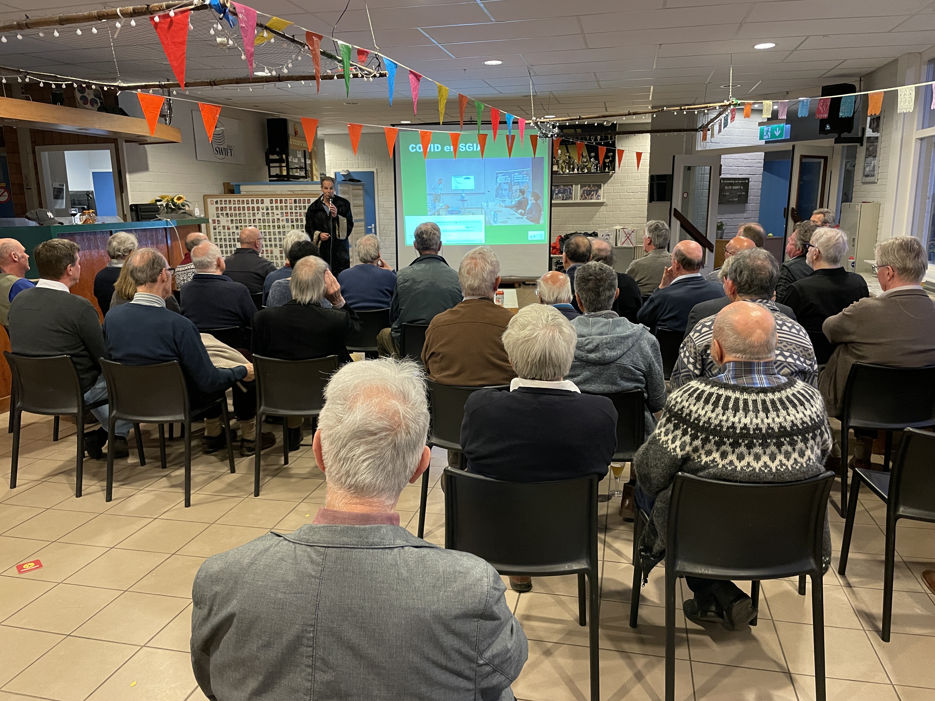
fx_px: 702
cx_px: 468
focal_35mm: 26
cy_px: 350
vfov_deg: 53.1
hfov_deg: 67.3
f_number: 1.6
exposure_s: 1/50
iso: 500
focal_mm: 4.2
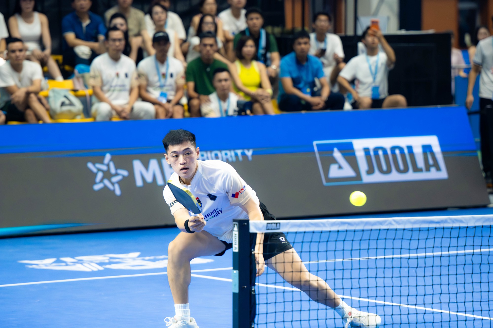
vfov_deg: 7.0
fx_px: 2669
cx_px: 246
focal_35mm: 195
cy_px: 164
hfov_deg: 10.6
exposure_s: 1/640
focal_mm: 130
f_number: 2.8
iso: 6400
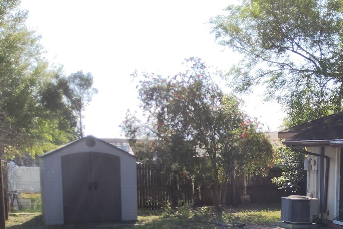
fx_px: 448
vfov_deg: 27.2
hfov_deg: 39.1
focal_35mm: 47
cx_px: 306
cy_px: 224
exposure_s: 1/1000
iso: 32
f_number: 2
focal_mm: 3.08
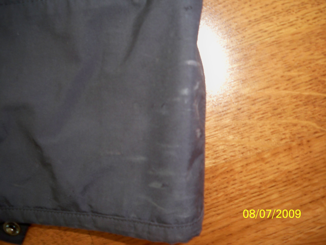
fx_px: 330
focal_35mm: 35
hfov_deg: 52.6
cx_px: 163
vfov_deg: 40.7
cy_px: 122
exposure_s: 1/30
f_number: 3.1
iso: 200
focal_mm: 6.3
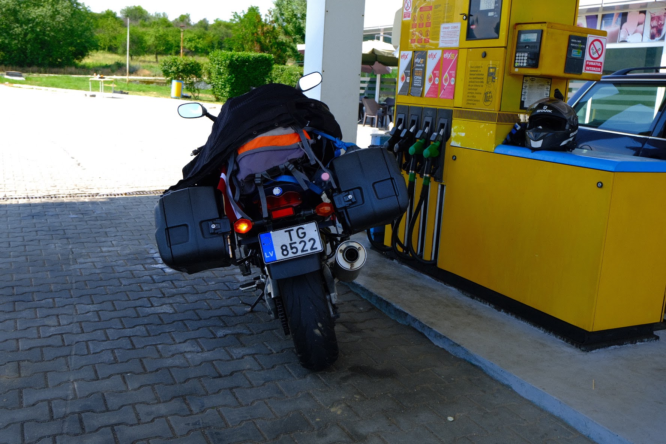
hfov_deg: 54.4
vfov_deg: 37.9
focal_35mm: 35
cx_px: 333
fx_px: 647
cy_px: 222
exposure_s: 1/250
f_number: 5
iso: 125
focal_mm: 23.5
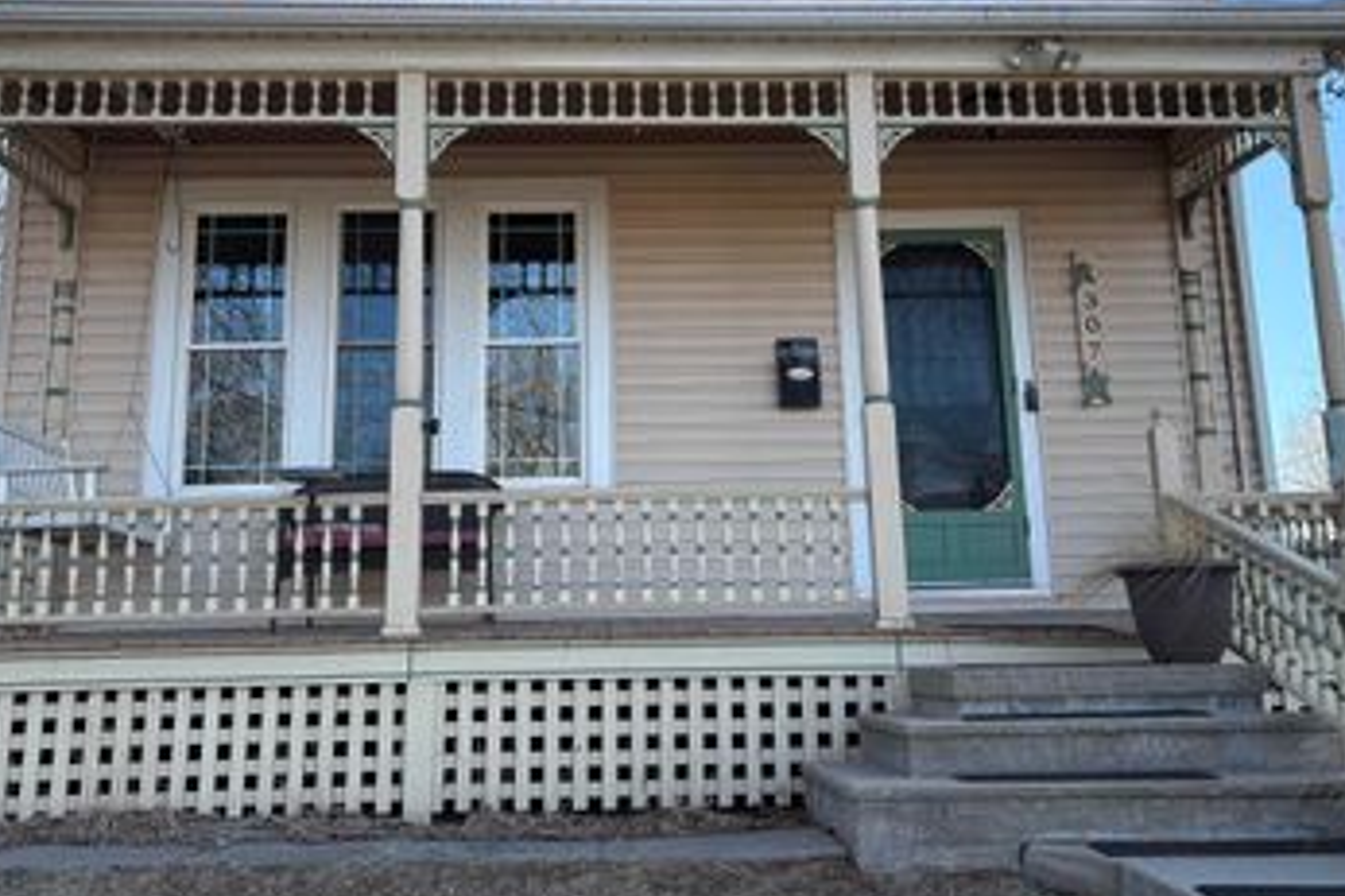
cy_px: 312
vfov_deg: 33.9
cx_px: 686
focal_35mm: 39
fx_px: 1456
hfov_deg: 49.6
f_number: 1.6
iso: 64
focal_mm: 5.96
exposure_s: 1/973
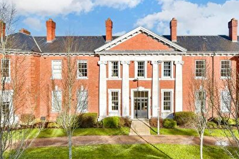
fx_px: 173
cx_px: 144
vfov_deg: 49.5
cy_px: 76
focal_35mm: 26
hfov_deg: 68.7
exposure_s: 1/800
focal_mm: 10
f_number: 8
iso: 400
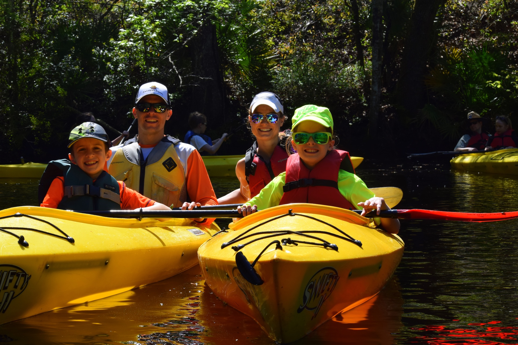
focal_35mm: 82
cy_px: 172
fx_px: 1187
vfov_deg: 16.6
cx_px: 259
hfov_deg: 24.6
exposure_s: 1/320
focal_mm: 55
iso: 400
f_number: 14
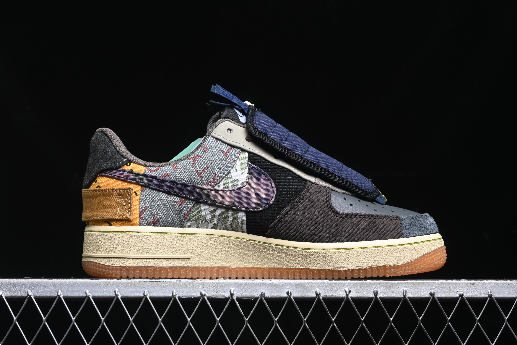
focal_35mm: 75
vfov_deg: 18.2
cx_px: 258
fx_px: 1077
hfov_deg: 27.0
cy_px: 172
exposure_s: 1/60
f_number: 6.3
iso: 160
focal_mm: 50
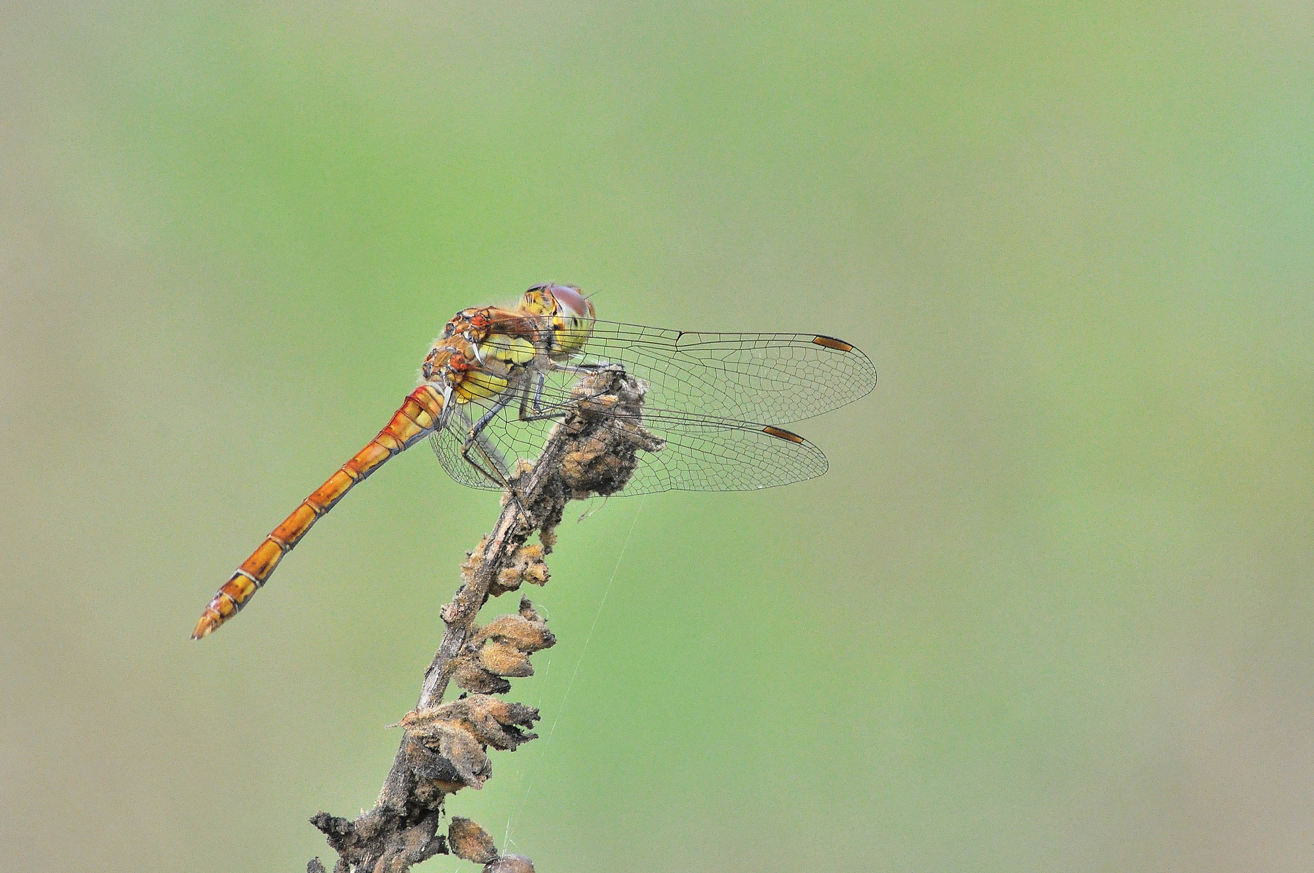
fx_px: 19834
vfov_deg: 2.5
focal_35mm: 544
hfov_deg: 3.8
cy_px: 382
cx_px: 714
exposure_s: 1/640
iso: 800
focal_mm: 300
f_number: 13
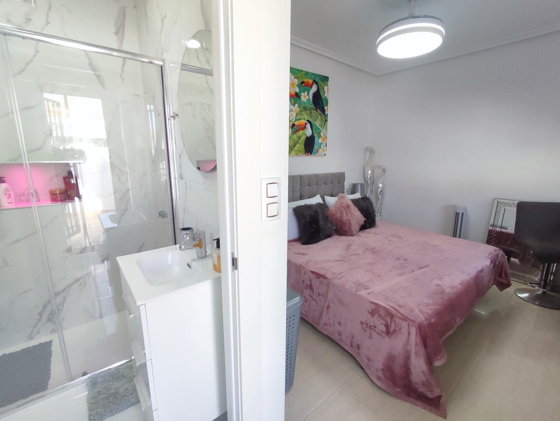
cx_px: 280
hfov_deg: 94.5
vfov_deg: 78.2
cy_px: 210
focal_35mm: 16
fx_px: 259
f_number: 2.2
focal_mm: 1.65
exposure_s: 1/100
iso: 177
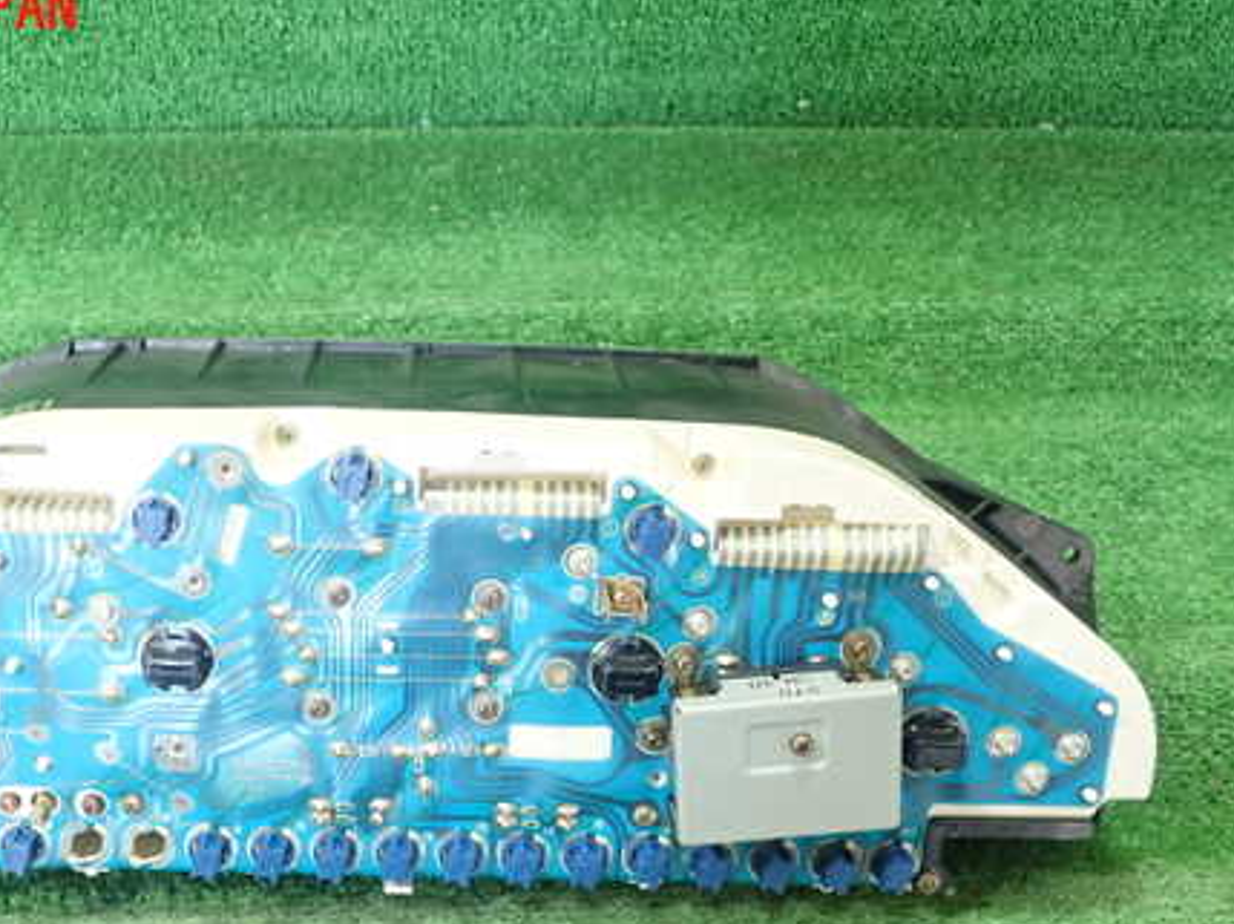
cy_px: 622
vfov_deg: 34.0
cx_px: 417
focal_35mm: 42
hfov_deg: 44.2
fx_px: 1496
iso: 400
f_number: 2.3
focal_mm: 5.5
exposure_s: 1/125
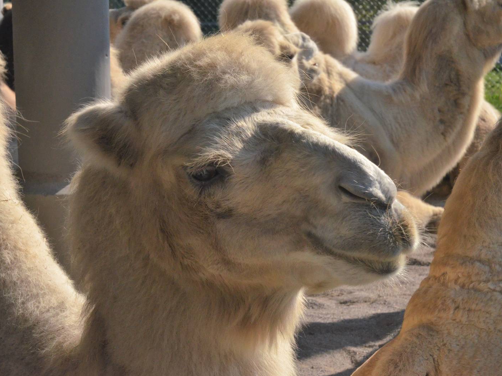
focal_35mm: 115
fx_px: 1667
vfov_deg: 12.9
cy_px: 189
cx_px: 216
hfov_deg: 17.1
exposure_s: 1/2000
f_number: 11
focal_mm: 70
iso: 2500
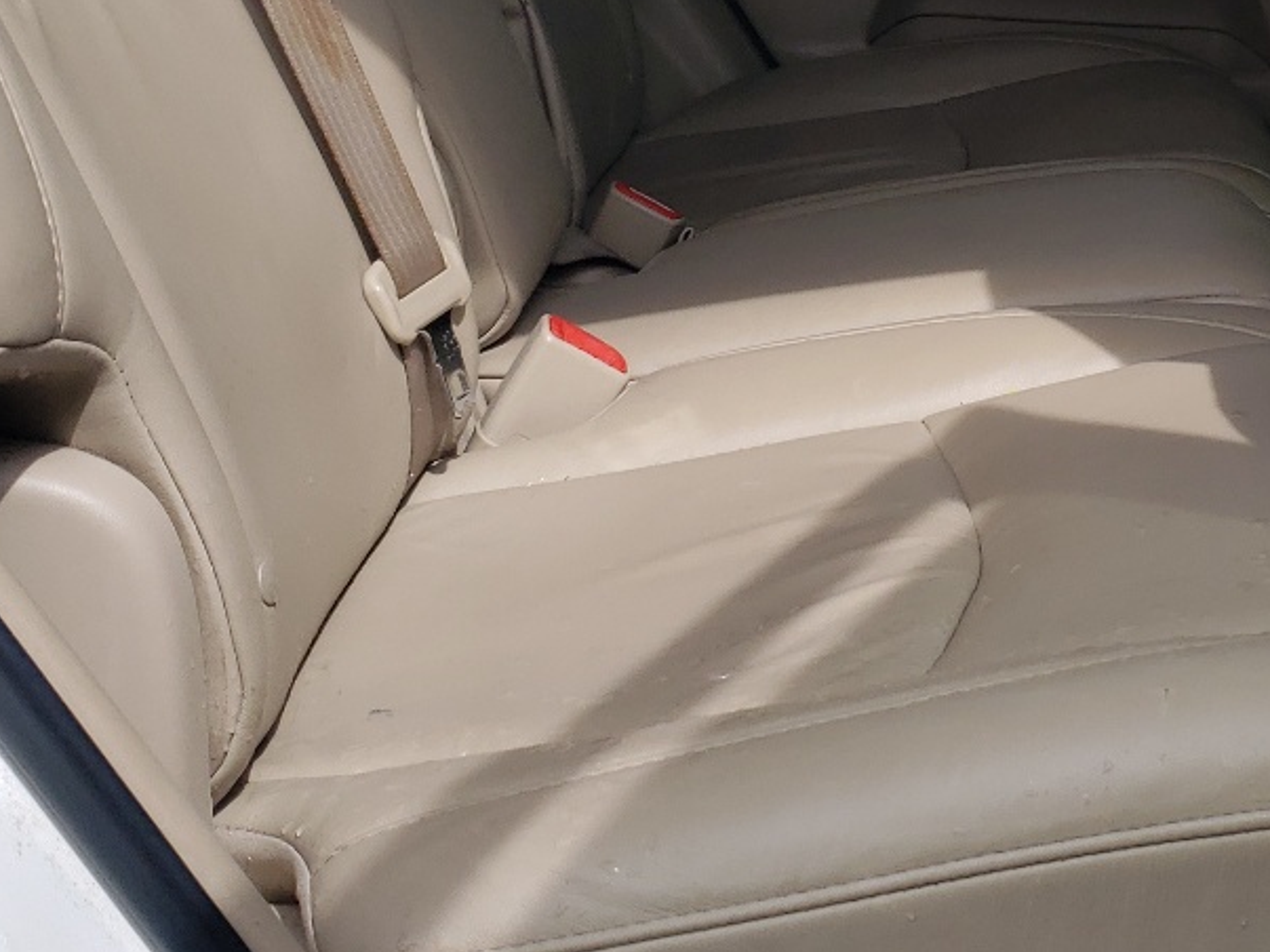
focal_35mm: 69
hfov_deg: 27.4
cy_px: 177
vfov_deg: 21.0
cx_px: 1072
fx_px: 2531
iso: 50
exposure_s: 1/2500
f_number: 1.5
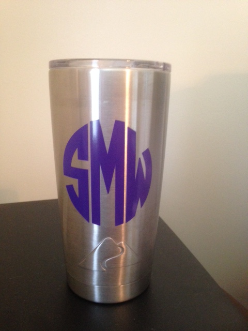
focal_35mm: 33
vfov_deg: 55.4
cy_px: 166
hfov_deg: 42.9
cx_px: 124
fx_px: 315
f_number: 2.4
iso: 320
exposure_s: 1/20
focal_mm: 4.12
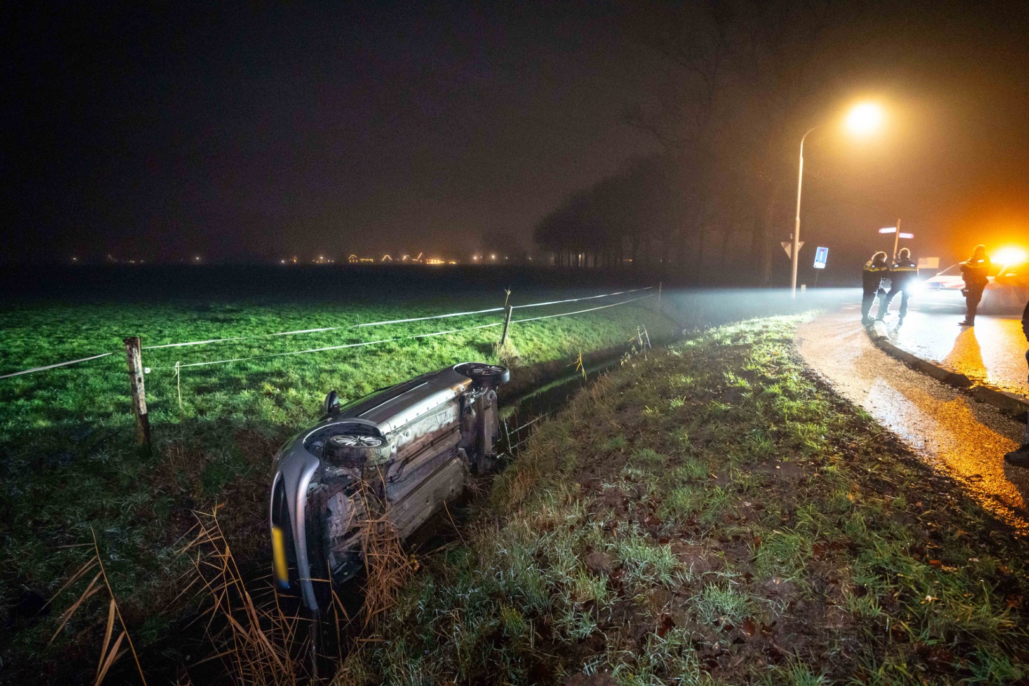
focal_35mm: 16
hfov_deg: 96.7
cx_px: 514
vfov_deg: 73.7
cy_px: 343
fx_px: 457
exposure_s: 1/25
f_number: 2.8
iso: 6400
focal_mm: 16
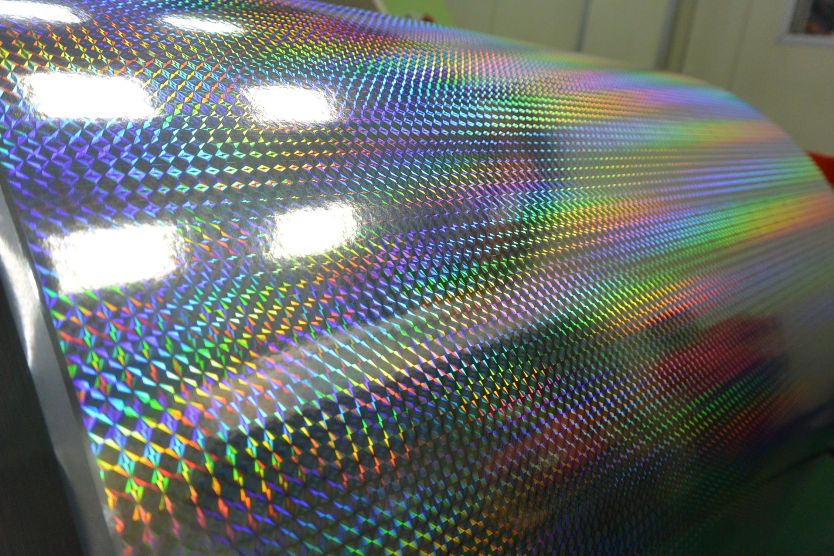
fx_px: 672
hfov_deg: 63.7
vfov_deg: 45.0
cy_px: 278
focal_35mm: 29
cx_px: 417
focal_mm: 11
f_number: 3.5
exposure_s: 1/125
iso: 400
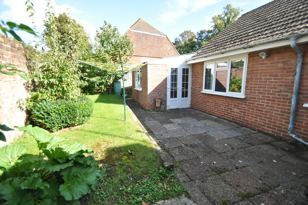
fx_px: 128
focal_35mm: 15
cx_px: 154
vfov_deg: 77.2
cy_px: 102
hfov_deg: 100.5
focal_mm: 10
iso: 400
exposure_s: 1/500
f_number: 4
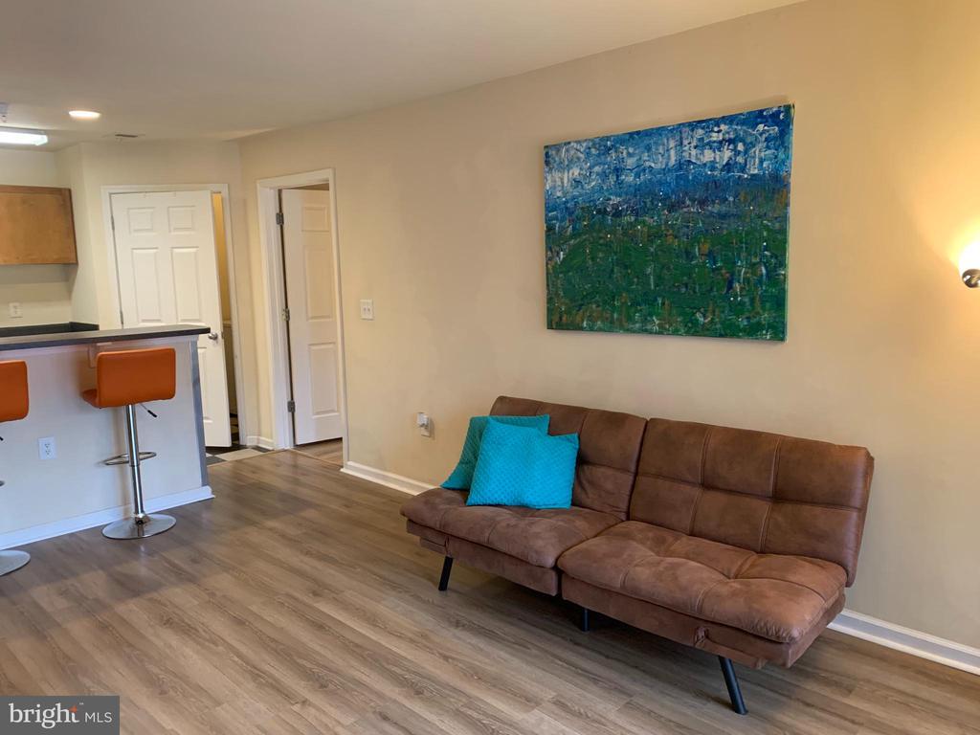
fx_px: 736
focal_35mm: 26
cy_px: 368
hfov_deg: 67.3
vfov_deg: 53.1
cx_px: 490
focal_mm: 4.25
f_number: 1.8
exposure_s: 1/60
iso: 250
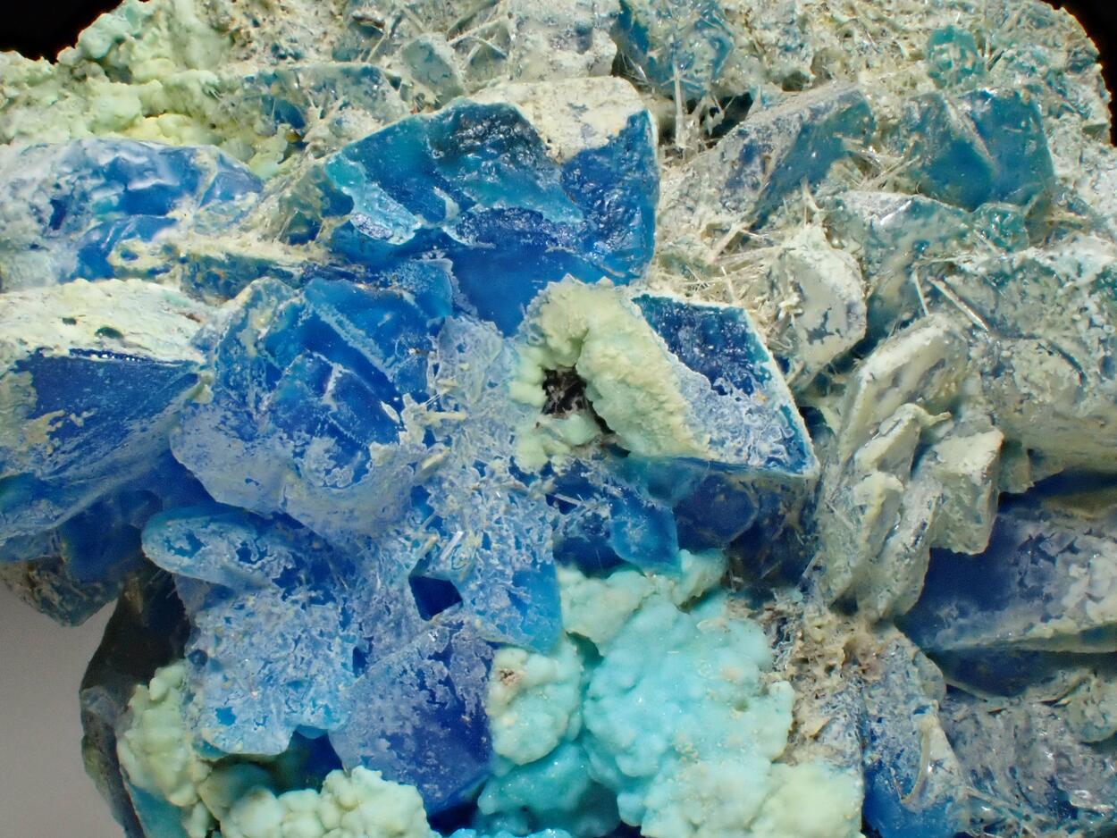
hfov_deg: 22.2
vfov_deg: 16.8
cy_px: 419
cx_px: 558
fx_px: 2840
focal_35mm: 88
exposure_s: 1/320
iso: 640
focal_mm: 15.66
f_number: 6.3
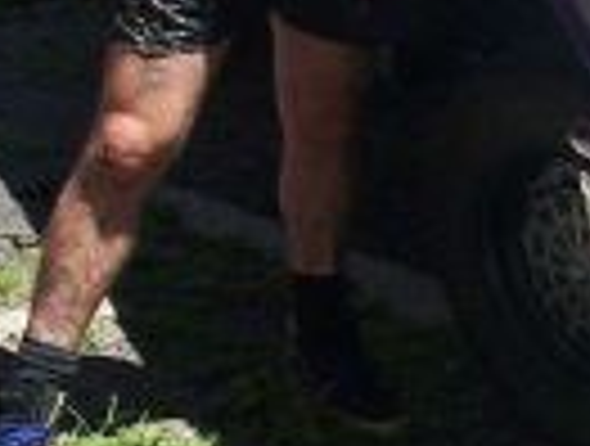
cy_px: -126
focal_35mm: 139
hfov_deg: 13.8
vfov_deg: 10.5
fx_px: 2376
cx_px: 696
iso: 100
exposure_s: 1/576
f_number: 4.5
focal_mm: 4.99
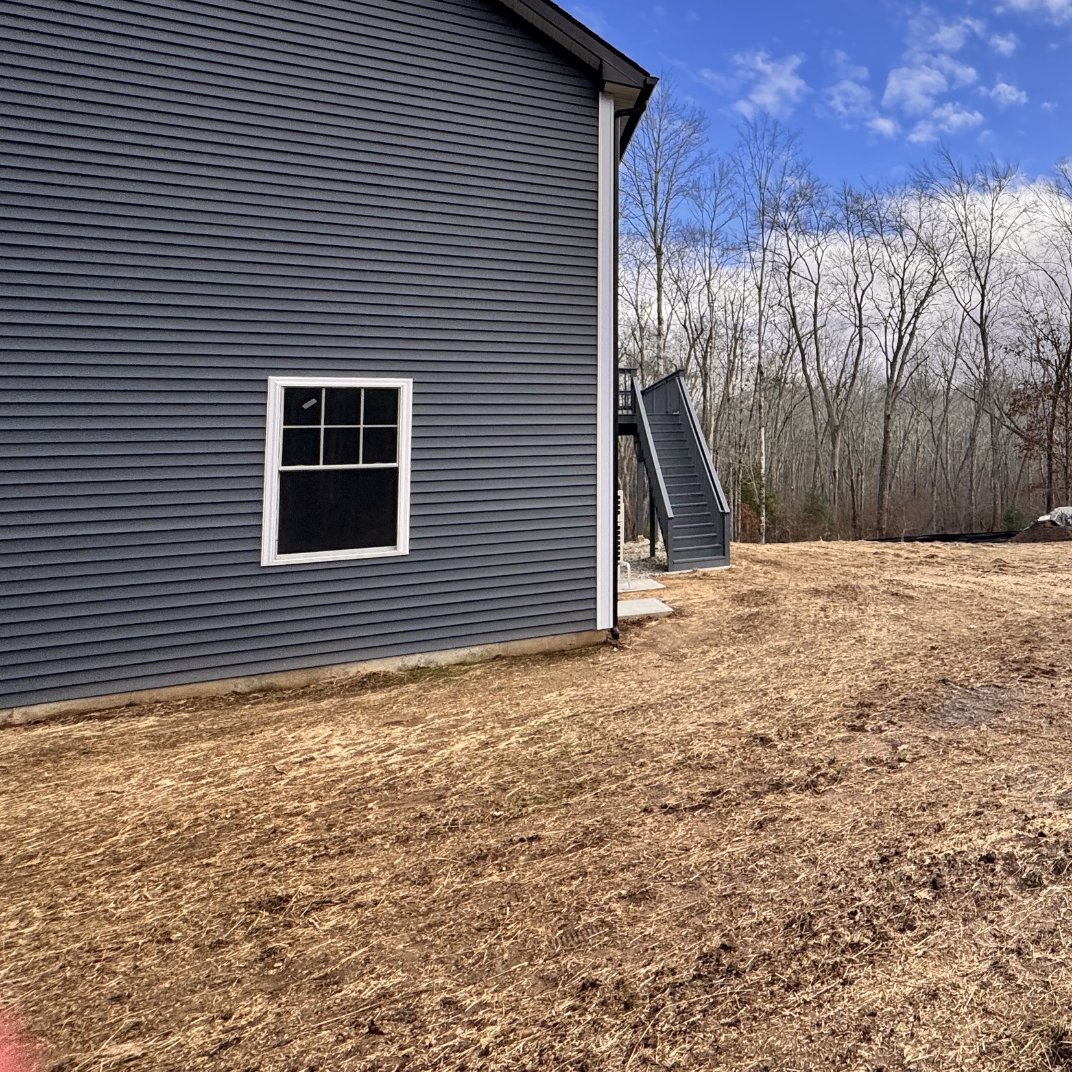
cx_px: 979
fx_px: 806
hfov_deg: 57.1
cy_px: 387
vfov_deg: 66.0
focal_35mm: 23
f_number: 2.2
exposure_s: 1/980
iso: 40
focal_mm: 2.22
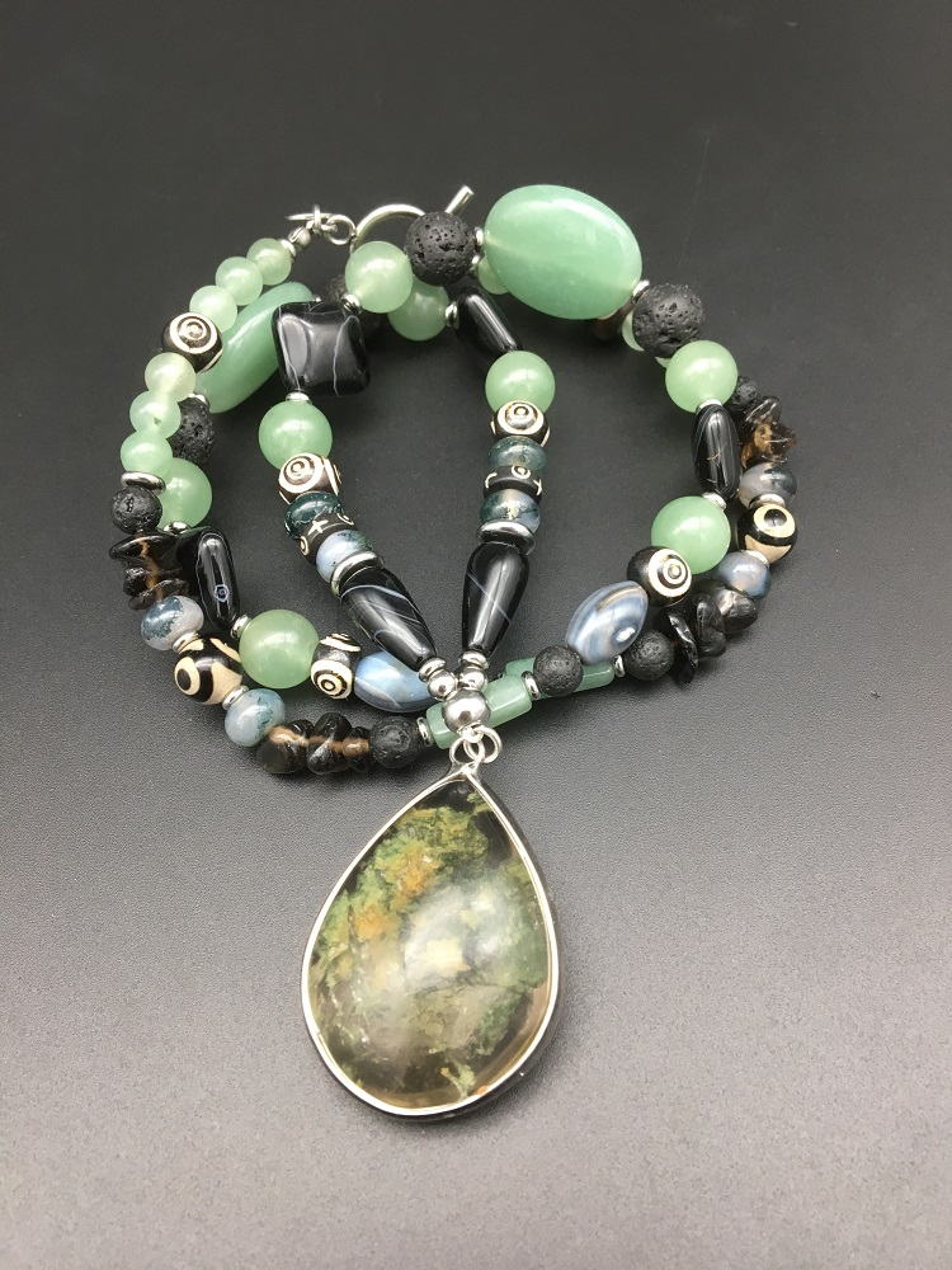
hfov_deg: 48.2
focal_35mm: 29
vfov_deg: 61.7
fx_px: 1063
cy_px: 635
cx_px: 476
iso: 40
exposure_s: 1/33
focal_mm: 4.15
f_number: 2.2
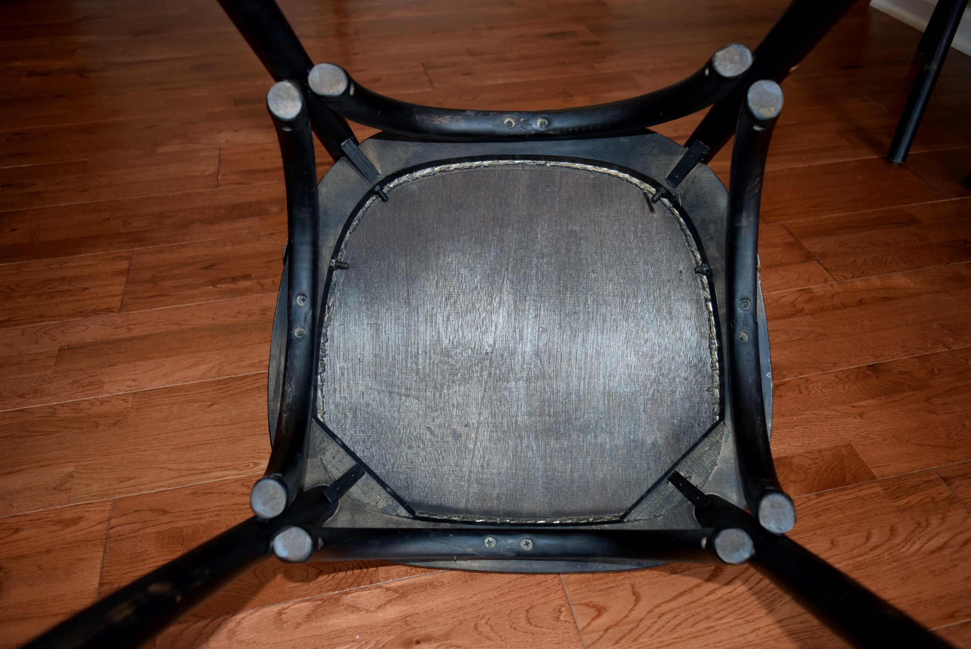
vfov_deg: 48.0
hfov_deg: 67.3
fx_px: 729
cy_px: 324
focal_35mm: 27
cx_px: 486
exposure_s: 1/60
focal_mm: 18
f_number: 3.5
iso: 1000
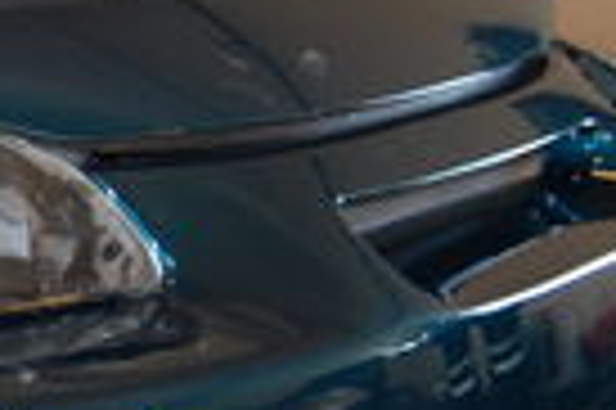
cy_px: 387
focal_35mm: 126
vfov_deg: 10.8
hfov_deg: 15.1
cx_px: -292
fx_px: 2153
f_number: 3.5
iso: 400
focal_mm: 18
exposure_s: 1/60
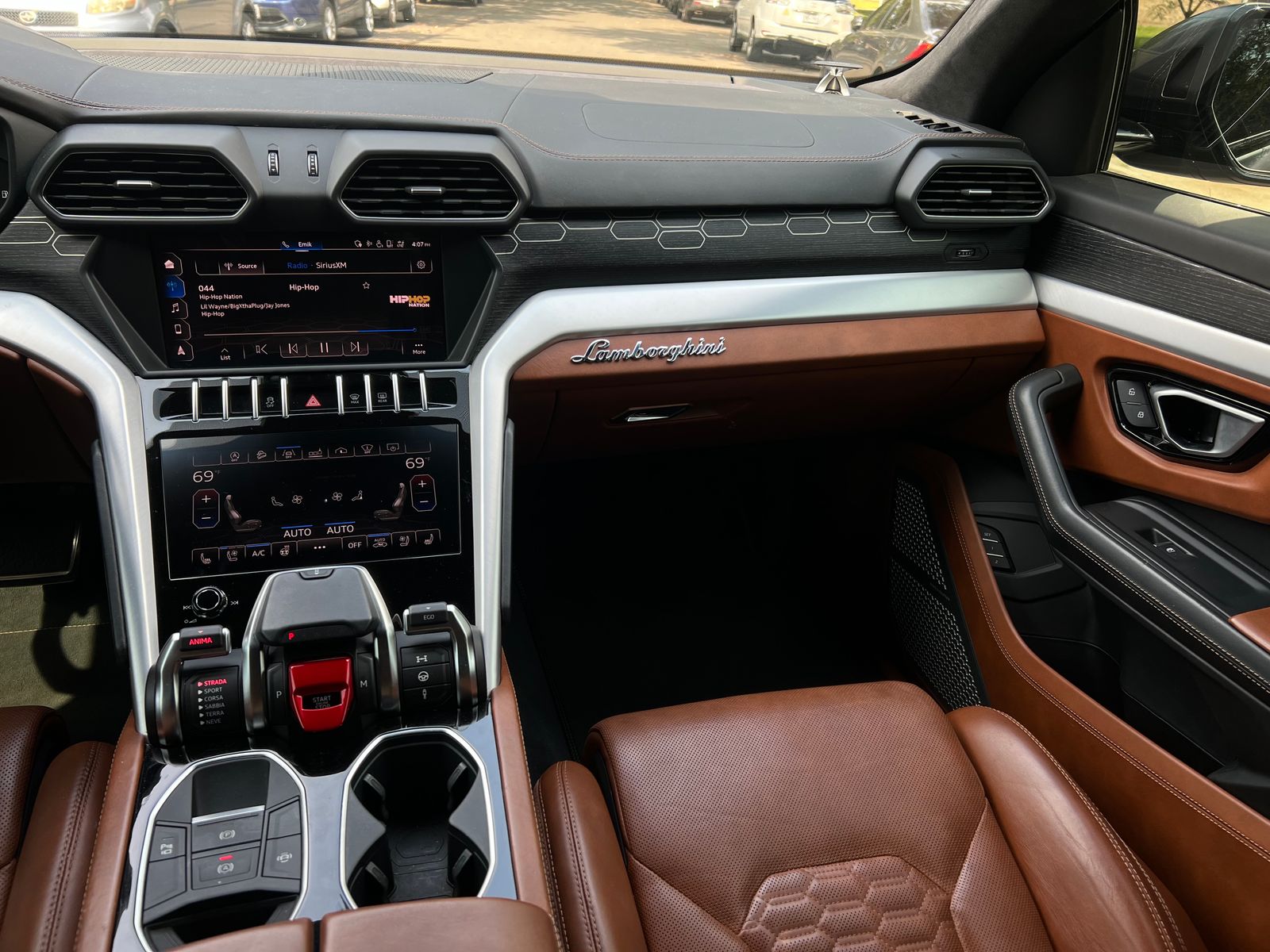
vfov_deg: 53.1
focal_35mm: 26
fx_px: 954
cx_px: 635
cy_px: 476
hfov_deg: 67.3
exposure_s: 1/203
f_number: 1.5
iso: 50
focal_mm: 5.7
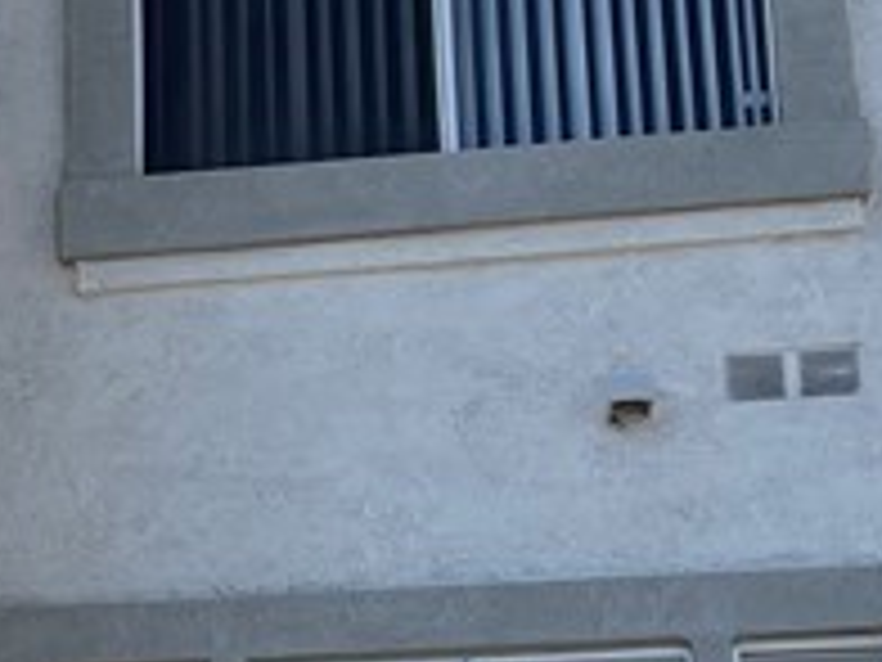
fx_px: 3465
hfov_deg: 13.6
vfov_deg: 10.6
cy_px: 910
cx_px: -468
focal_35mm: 136
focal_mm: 4.2
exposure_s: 1/2681
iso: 32
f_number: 1.6
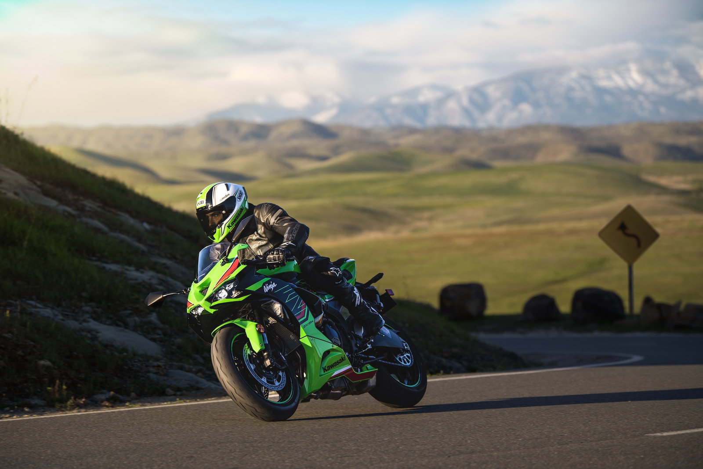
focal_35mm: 120
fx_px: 2343
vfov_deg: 11.4
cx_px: 352
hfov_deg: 17.1
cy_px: 234
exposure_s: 1/640
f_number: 3.5
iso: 100
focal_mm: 120
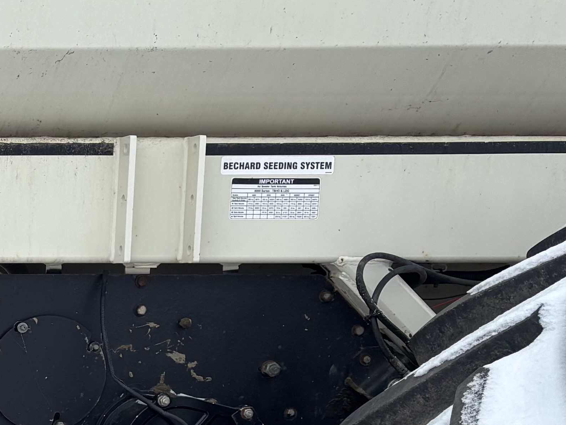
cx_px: -405
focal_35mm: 94
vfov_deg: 15.3
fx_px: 1537
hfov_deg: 17.5
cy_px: 463
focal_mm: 5.96
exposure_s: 1/1047
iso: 50
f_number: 1.6
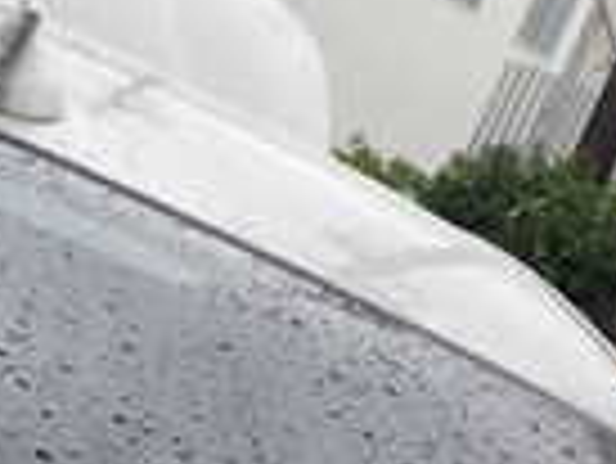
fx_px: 2333
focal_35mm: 131
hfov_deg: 14.4
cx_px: -198
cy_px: 401
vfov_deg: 11.3
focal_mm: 5.4
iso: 100
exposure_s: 1/200
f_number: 3.2
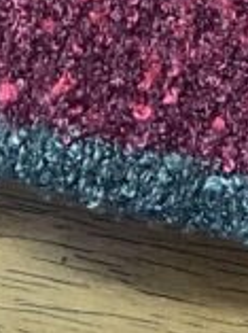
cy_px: -541
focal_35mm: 170
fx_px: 1631
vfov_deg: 9.8
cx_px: 87
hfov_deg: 8.7
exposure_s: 1/25
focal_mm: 4.25
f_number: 1.8
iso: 500
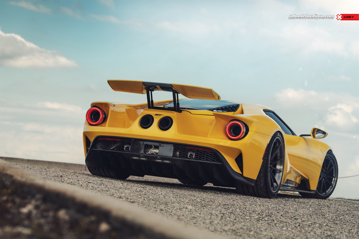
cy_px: 120
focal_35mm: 93
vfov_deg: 14.7
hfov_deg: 21.9
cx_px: 180
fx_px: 927
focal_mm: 93
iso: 100
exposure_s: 1/160
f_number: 5.6
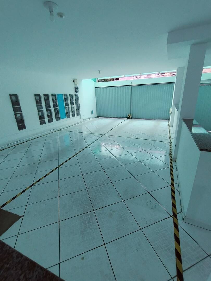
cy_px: 140
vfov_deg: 94.5
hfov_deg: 78.1
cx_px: 106
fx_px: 130
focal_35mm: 16
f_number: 2.2
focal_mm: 1.66
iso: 189
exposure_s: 1/40
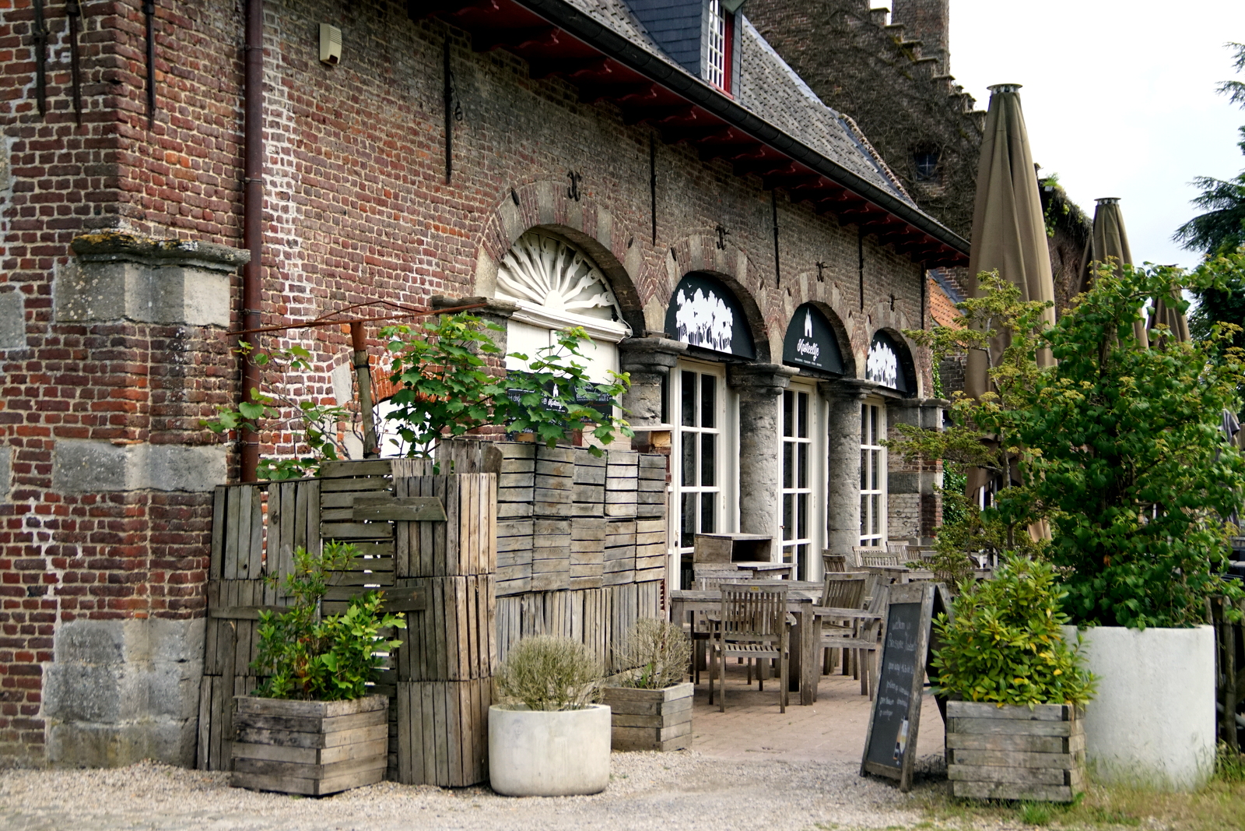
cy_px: 416
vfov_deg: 25.8
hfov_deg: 37.8
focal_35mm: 52
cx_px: 622
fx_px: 1816
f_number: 4.5
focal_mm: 35
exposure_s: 1/2000
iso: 800
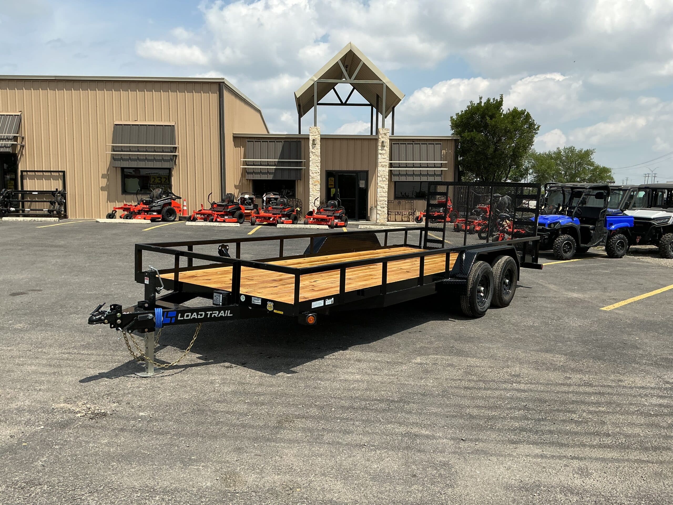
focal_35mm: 29
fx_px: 564
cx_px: 336
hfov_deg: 61.7
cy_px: 252
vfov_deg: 48.2
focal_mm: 3
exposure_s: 1/2427
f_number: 1.8
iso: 25
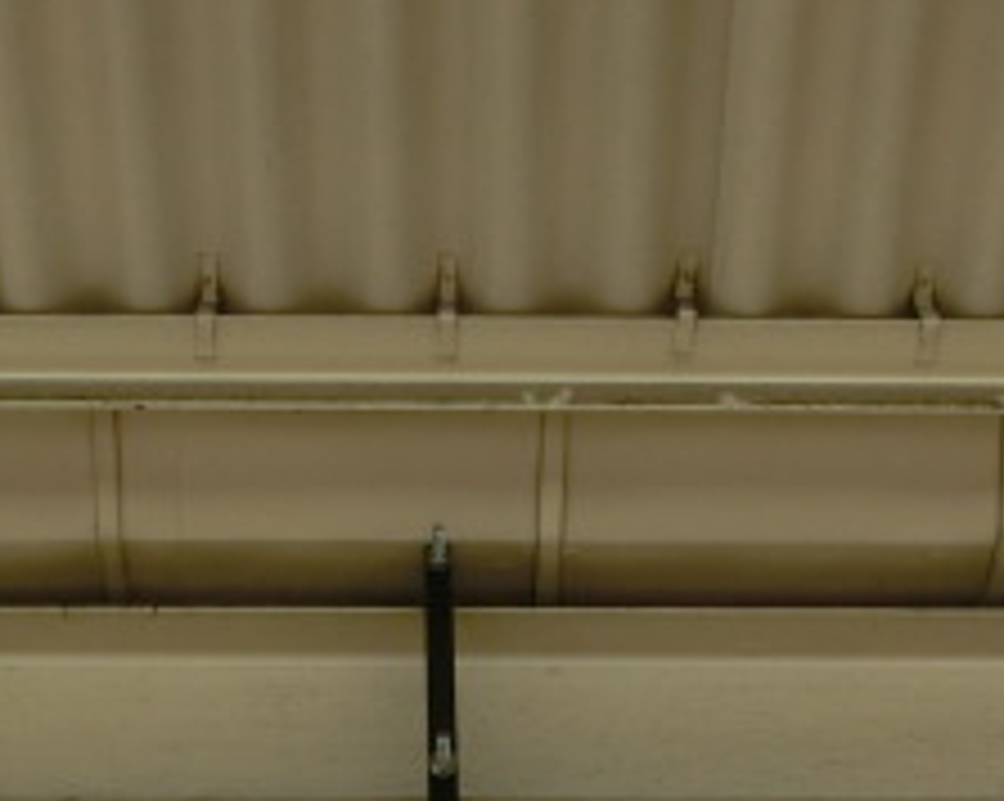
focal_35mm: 70
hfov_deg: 27.1
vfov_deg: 21.2
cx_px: 446
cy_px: 774
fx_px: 2078
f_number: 3.5
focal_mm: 4.5
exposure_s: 1/125
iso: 80
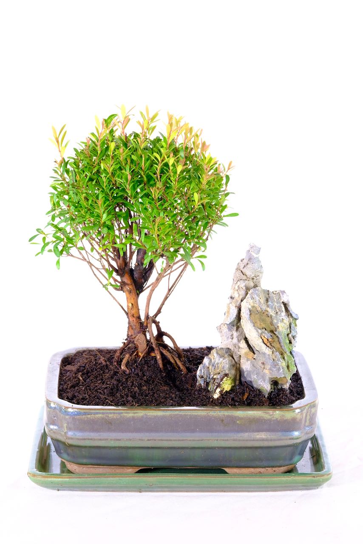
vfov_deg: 19.1
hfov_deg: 12.8
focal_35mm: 107
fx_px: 1617
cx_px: 182
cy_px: 272
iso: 500
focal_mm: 71.1
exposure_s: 1/13
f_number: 9
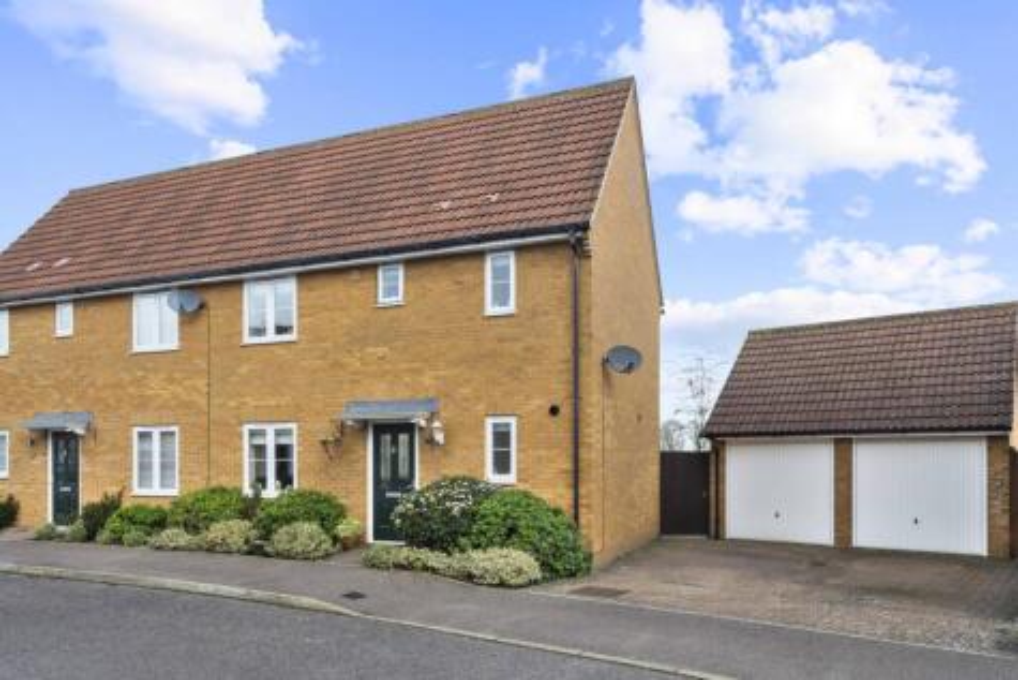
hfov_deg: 73.7
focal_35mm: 24
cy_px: 340
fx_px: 679
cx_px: 509
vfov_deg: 53.2
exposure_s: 1/50
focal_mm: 24
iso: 320
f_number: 8
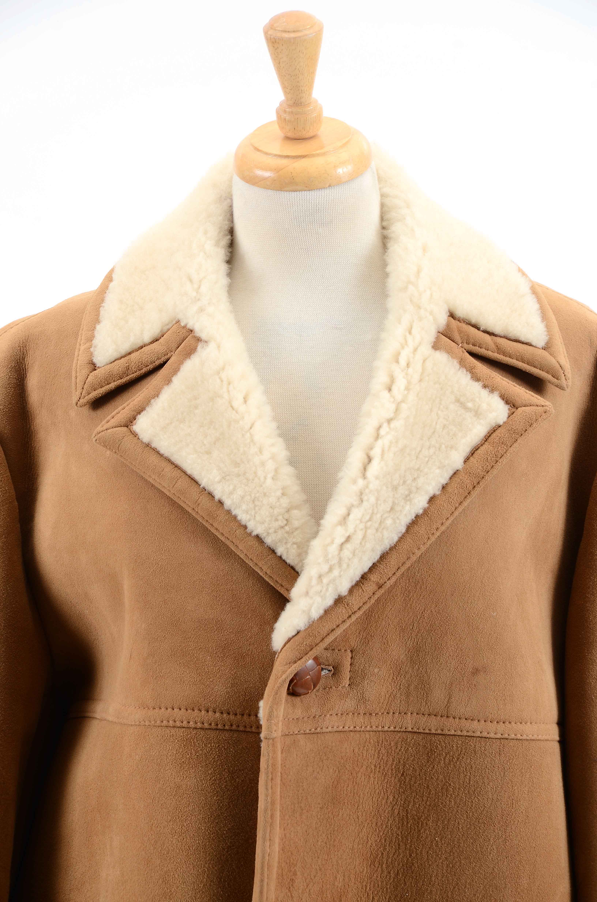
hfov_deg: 8.7
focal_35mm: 158
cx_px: 298
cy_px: 451
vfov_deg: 13.1
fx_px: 3935
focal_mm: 105
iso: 160
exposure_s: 1/80
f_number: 8
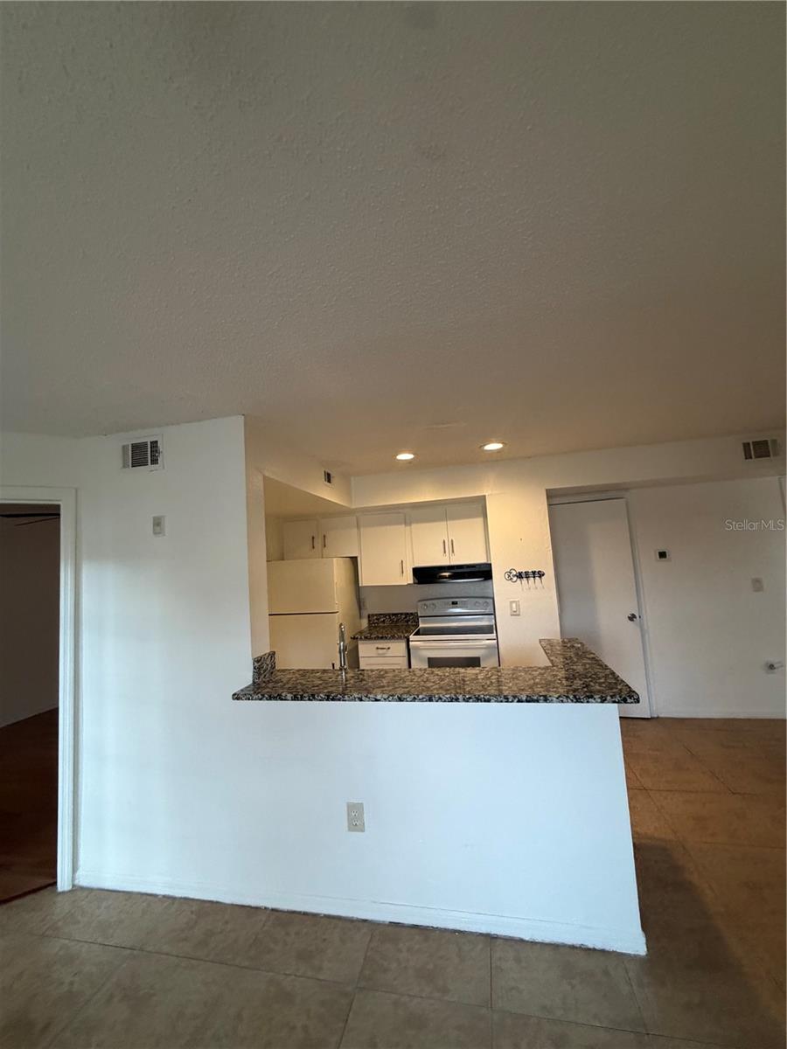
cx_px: 394
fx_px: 424
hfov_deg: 85.7
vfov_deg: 102.1
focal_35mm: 14
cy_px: 524
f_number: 2.2
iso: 250
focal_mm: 2.22
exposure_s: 1/120
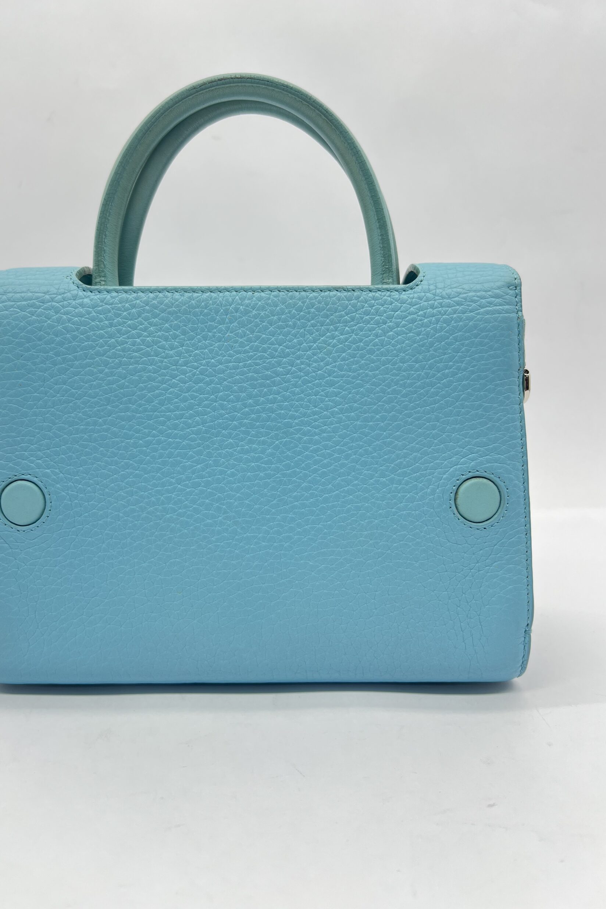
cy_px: 439
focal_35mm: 28
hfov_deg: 46.3
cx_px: 259
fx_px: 707
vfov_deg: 65.5
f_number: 1.5
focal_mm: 5.7
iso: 50
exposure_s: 1/100
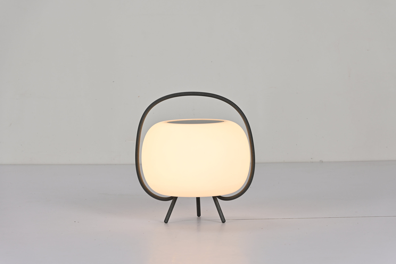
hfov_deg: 12.5
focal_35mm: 165
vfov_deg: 8.3
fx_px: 1815
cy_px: 132
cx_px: 198
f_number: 11
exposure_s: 1/2
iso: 100
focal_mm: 110
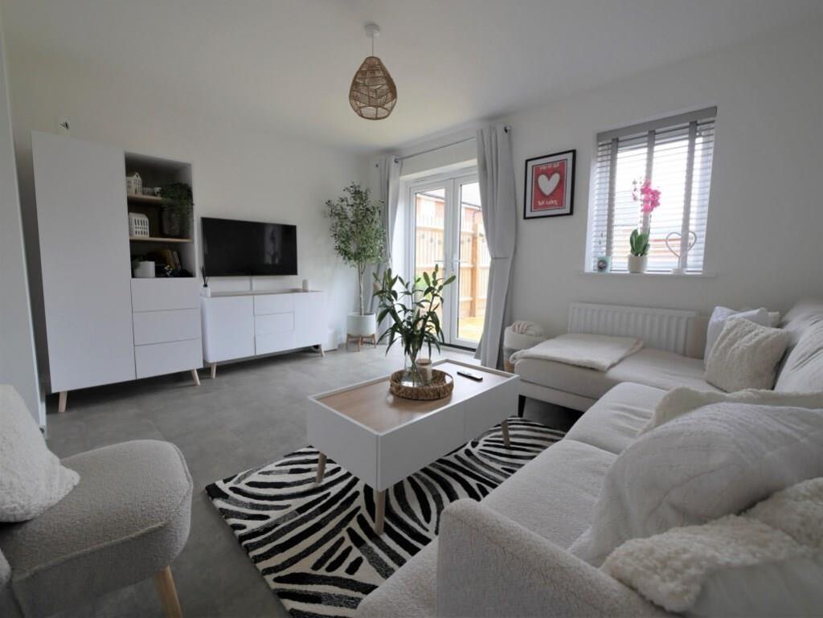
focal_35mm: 14
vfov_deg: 85.7
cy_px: 309
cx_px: 412
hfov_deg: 102.0
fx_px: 333
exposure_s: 1/60
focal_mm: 7
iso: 250
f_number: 4
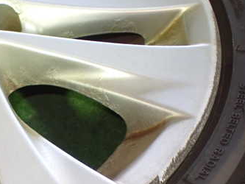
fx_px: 382
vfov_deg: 26.5
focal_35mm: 54
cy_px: 152
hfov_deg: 33.8
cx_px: 29
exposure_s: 1/60
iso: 800
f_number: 2.3
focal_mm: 5.4
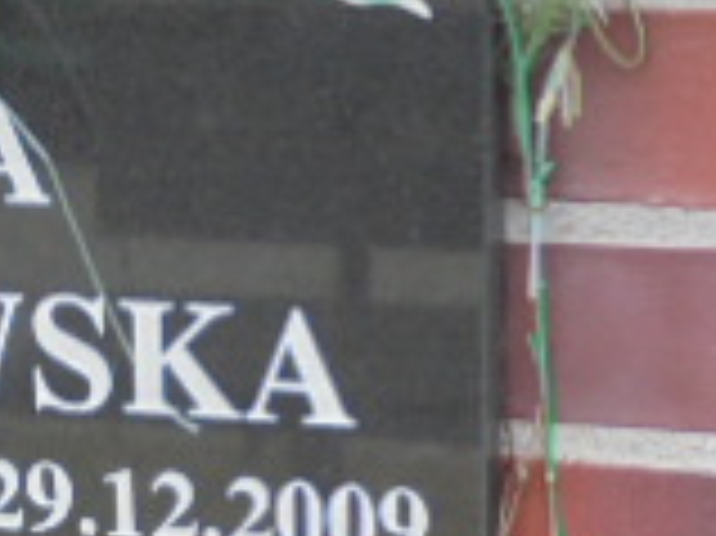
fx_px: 3162
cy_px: 640
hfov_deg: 12.8
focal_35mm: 153
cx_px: 99
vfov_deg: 9.6
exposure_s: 1/50
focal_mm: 6.9
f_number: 4.2
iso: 100
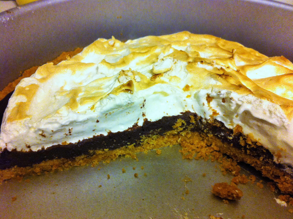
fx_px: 296
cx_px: 146
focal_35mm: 35
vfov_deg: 40.6
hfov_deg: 52.7
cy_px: 110
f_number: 2.8
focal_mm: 3.85
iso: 160
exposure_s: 1/15
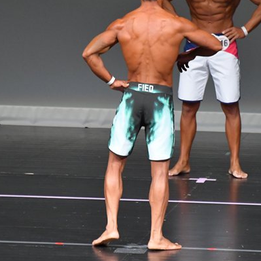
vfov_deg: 2.8
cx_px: 152
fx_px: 5272
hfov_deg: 2.8
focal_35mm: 618
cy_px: 114
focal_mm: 250
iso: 5000
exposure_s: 1/400
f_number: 5.6
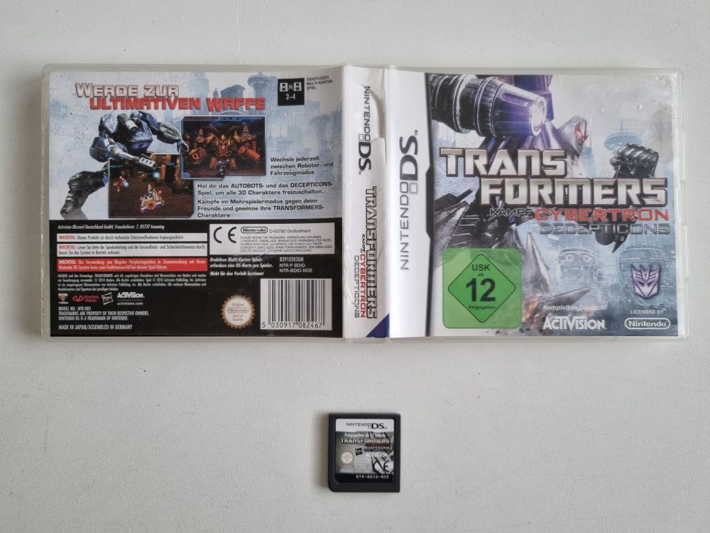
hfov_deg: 67.3
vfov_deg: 53.1
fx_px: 533
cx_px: 355
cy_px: 266
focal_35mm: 26
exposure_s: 1/100
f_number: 1.8
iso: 160
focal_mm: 5.4
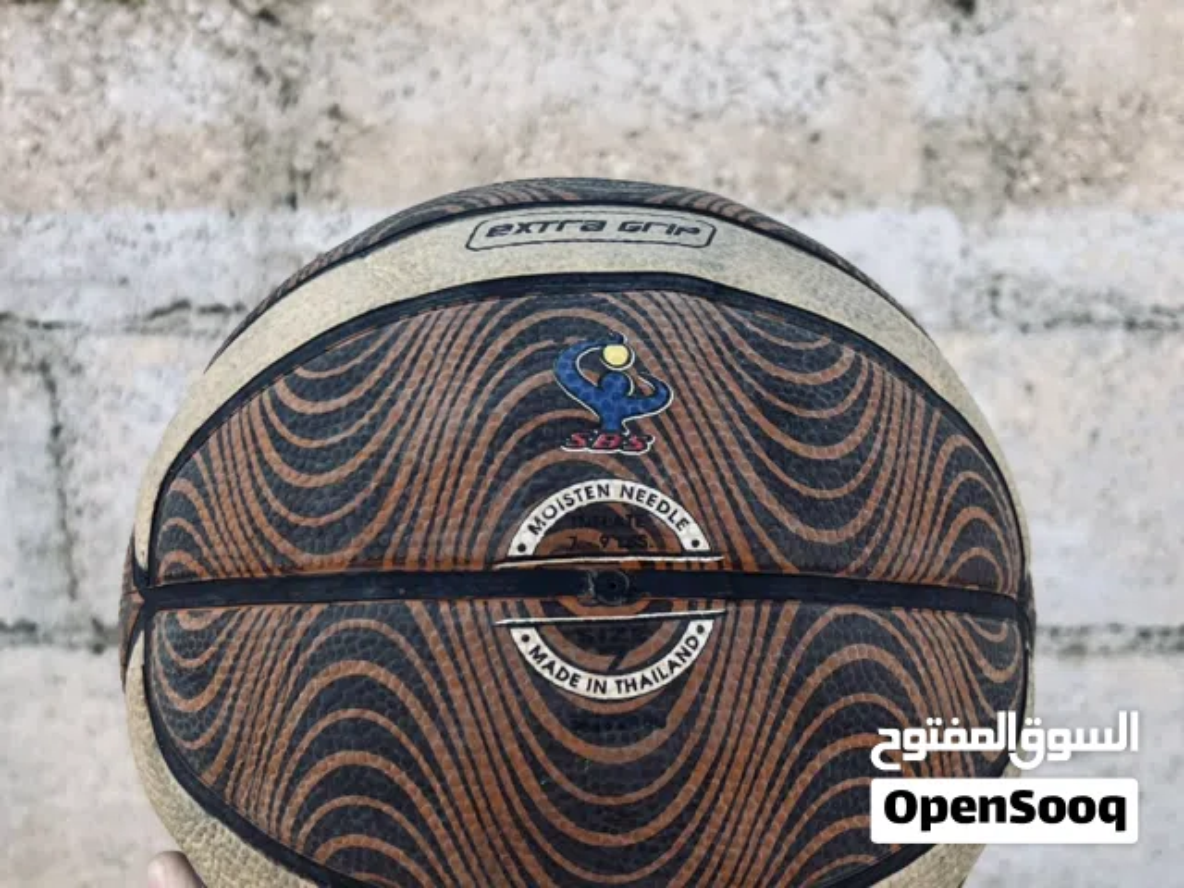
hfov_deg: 67.3
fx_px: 889
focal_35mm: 26
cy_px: 444
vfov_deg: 53.1
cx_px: 592
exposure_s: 1/887
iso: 50
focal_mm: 5.7
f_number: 1.5
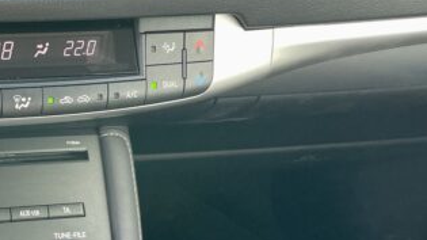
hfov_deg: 26.5
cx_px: -66
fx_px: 815
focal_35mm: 72
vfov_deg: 16.7
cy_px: 178
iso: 64
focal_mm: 4.2
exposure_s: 1/121
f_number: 1.6
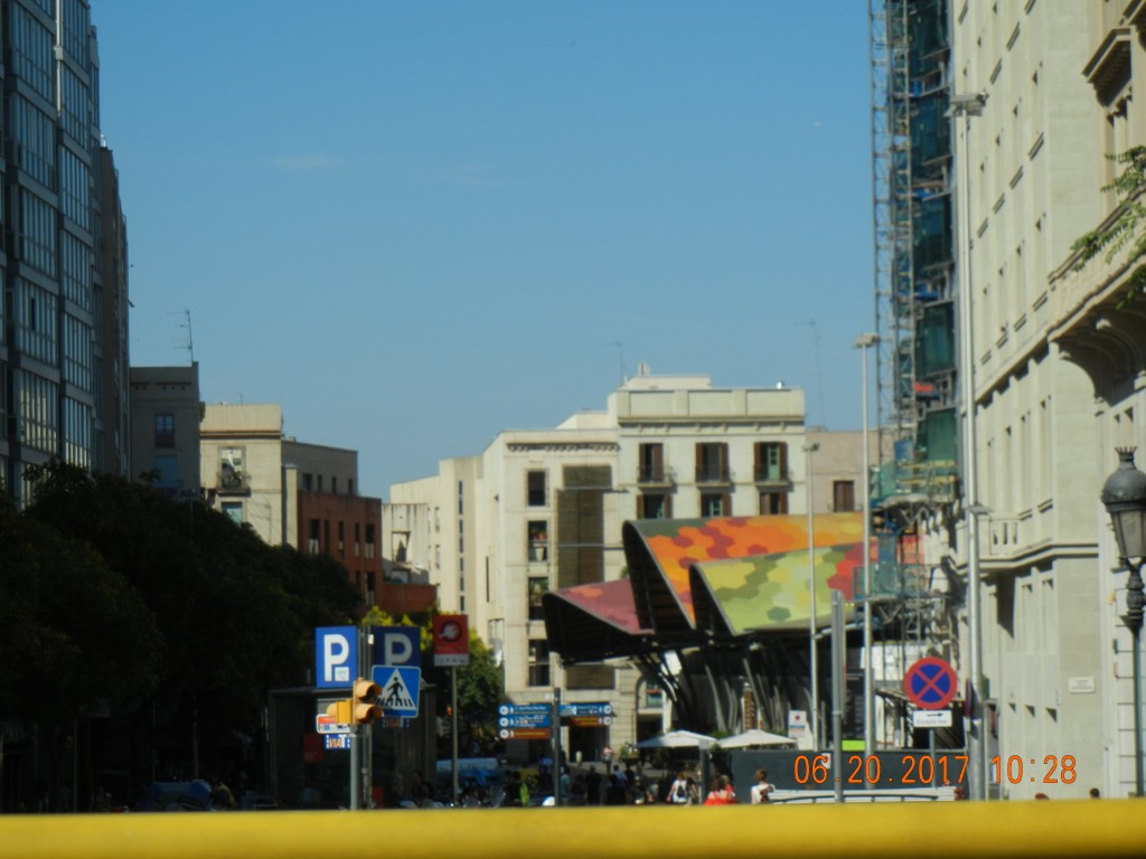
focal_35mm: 116
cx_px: 573
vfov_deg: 12.8
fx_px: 3840
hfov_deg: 17.0
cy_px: 430
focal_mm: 20.9
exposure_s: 1/397
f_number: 9.2
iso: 160
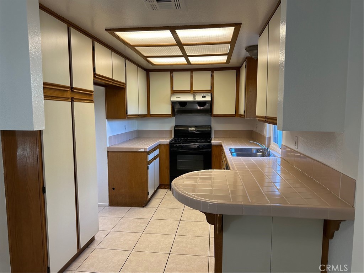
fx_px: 252
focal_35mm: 24
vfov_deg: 56.8
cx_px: 182
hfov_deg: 71.6
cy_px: 136
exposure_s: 1/60
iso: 160
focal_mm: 6.86
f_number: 1.78
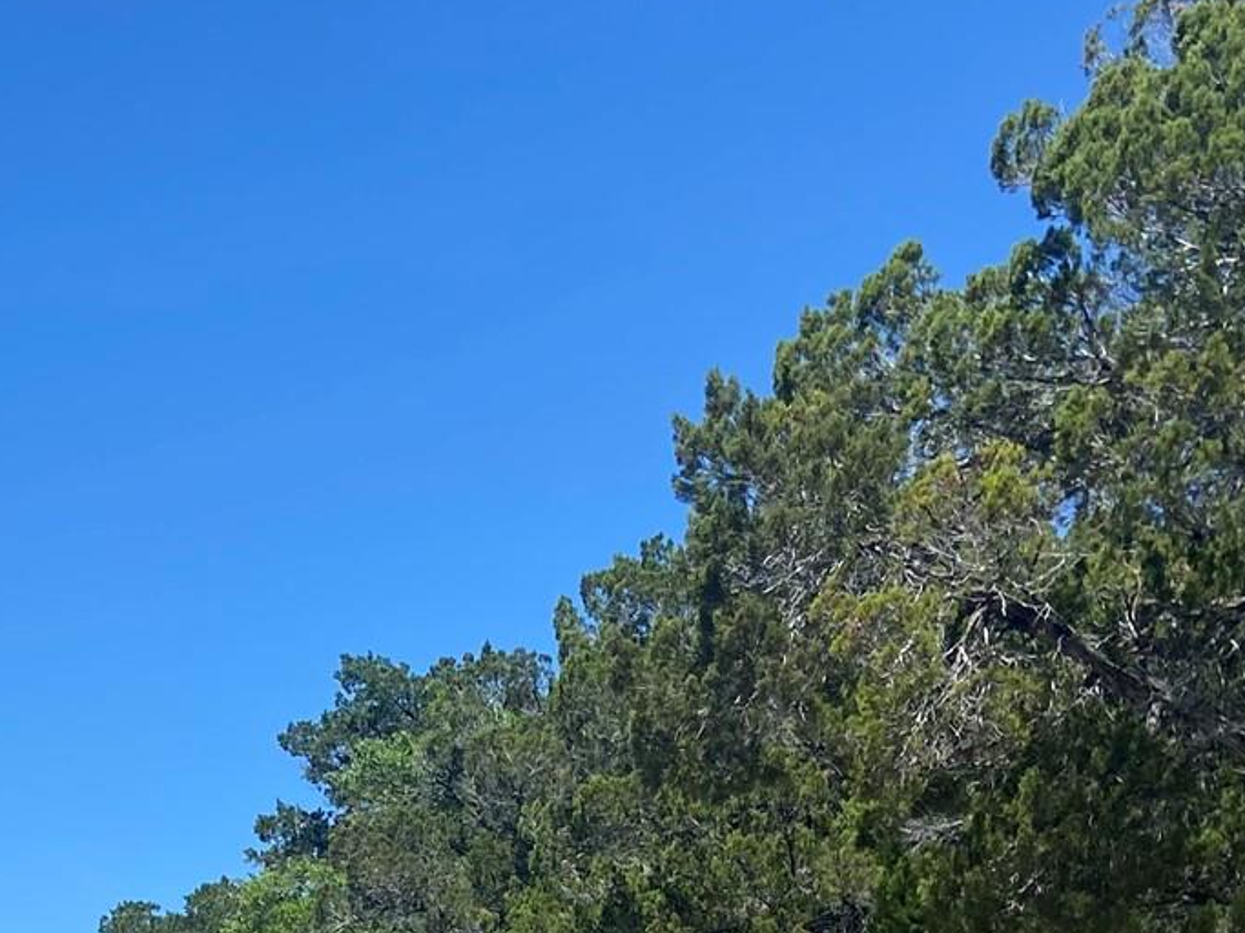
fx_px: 2805
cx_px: 193
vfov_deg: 17.2
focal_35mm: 78
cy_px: 1352
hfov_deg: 24.5
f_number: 1.8
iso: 32
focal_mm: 4.25
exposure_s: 1/3401
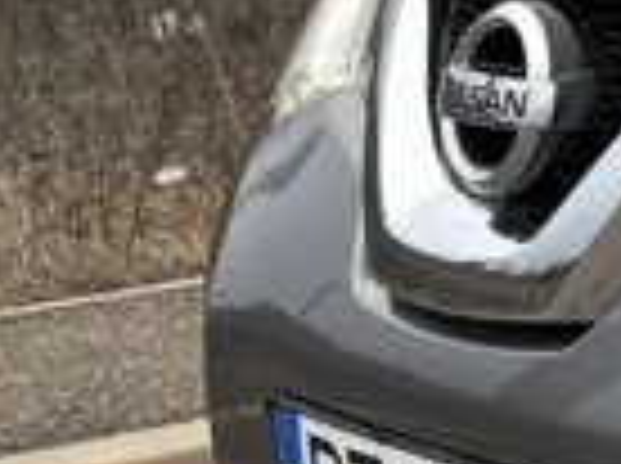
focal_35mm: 189
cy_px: -50
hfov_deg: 8.7
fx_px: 3385
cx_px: 1836
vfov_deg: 7.8
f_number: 1.6
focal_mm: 5.96
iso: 50
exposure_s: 1/591
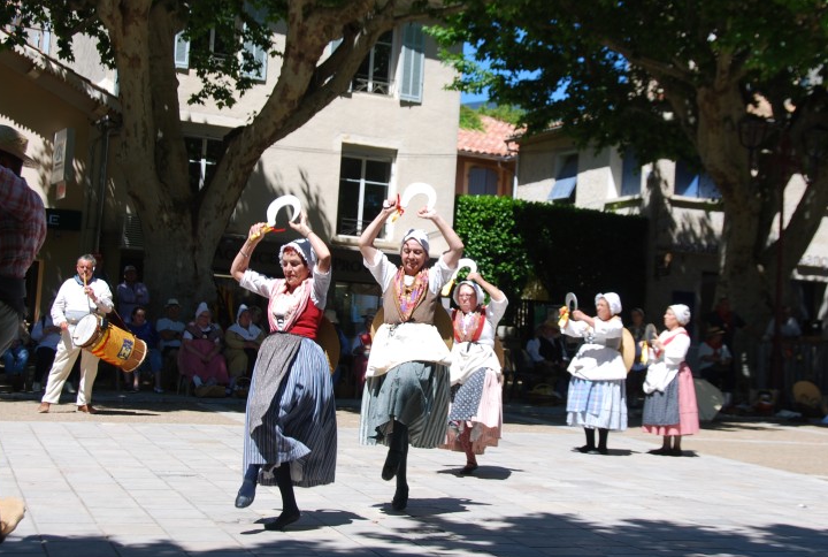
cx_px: 426
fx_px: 1545
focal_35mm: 67
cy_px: 252
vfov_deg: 20.4
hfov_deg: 30.0
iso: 100
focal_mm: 36
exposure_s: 1/250
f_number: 8
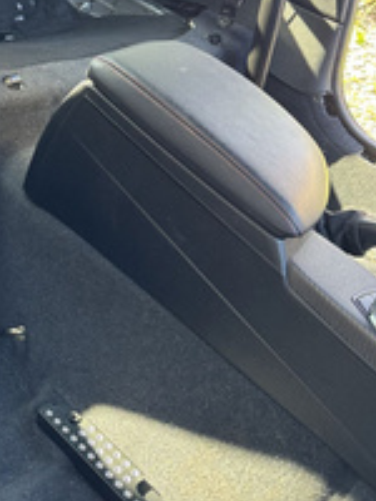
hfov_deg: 25.3
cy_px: -15
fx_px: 782
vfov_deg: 32.3
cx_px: -25
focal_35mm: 54
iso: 200
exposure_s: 1/79
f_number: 1.78
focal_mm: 6.76
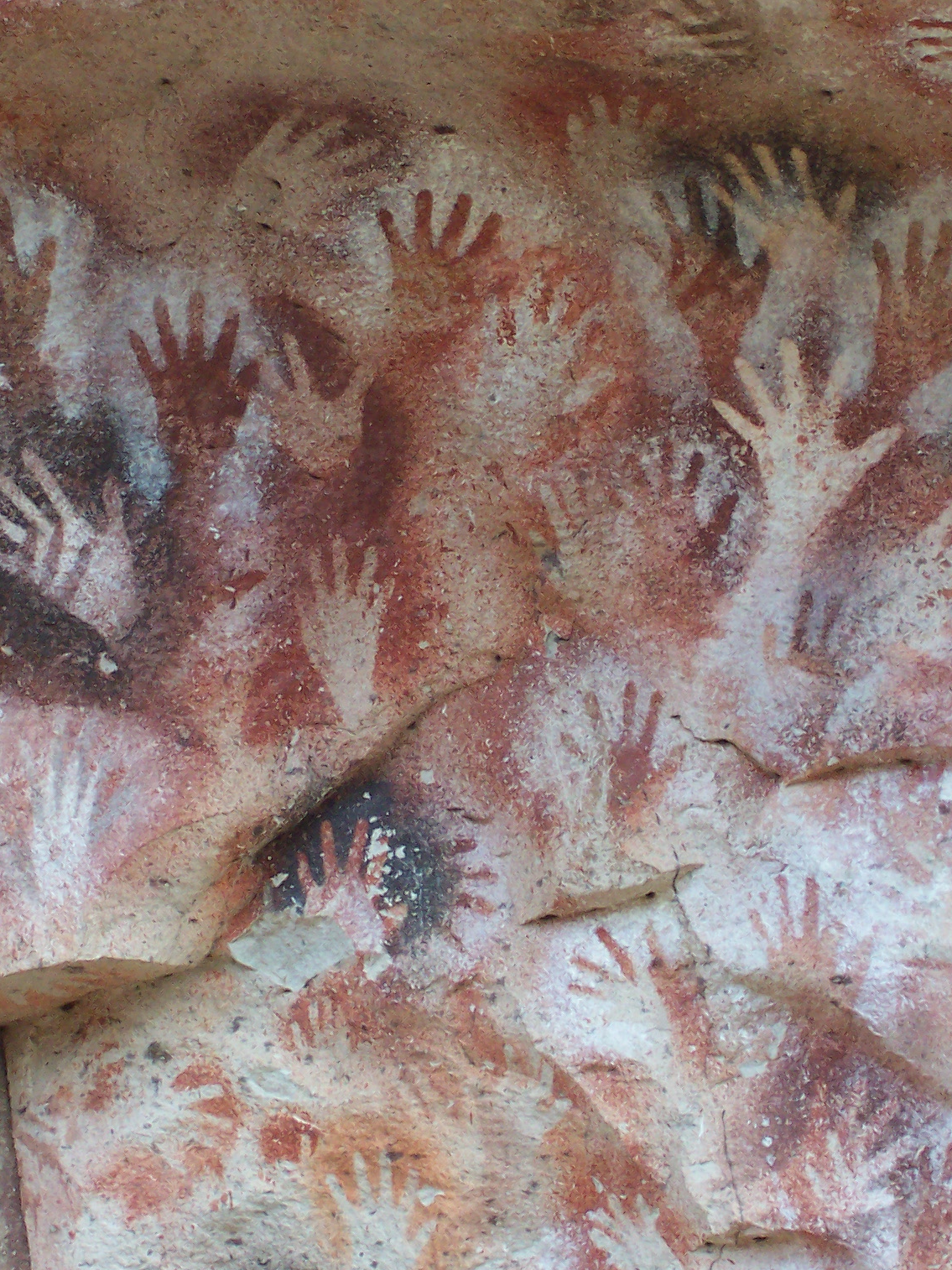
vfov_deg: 13.3
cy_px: 636
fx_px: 5465
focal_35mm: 149
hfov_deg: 10.0
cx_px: 473
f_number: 4.8
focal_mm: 16.8
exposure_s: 1/90
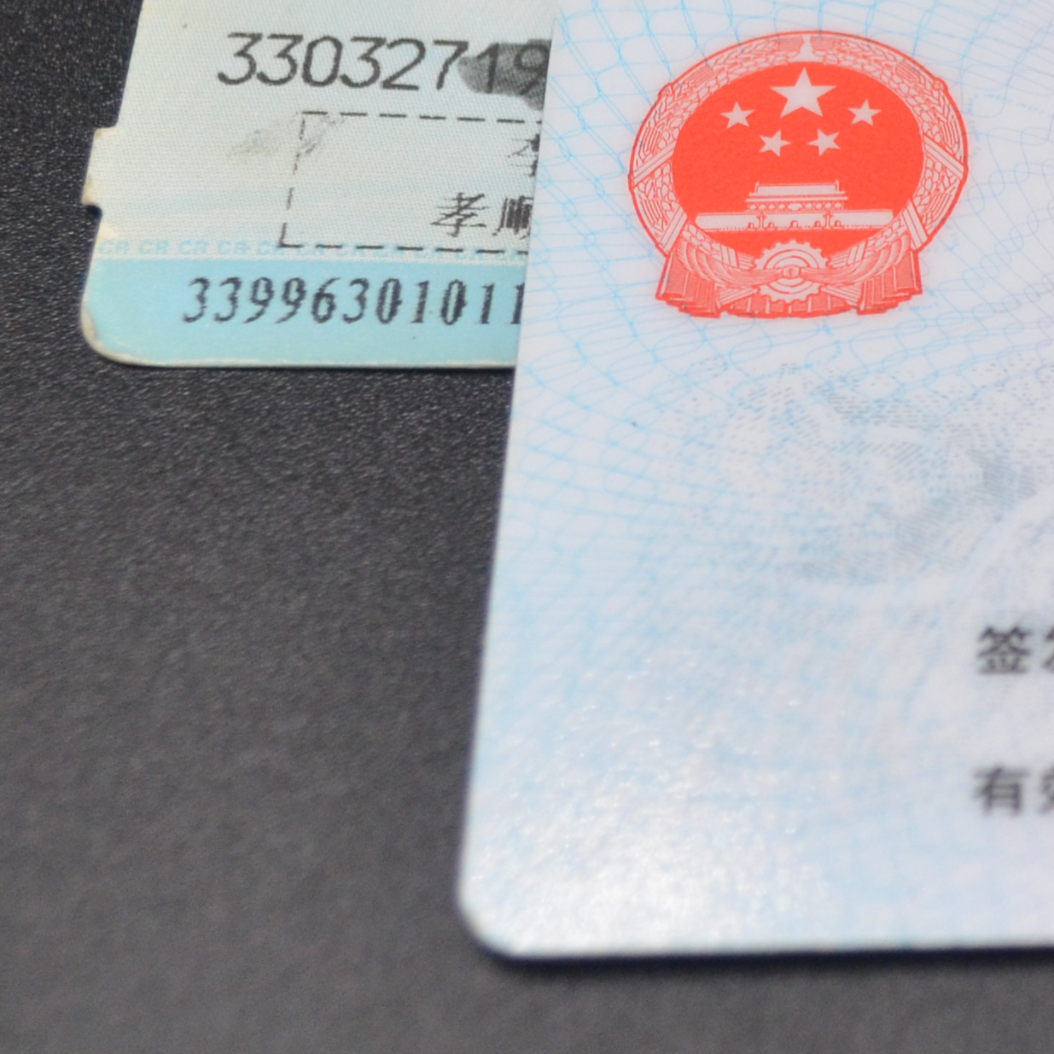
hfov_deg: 12.8
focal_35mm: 132
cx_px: 1334
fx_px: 4547
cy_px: 102
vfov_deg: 13.1
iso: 800
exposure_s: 1/500
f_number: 4.2
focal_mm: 26
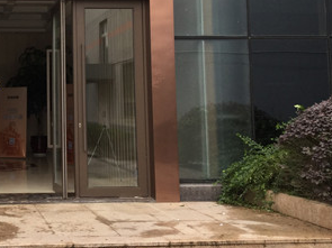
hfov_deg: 28.8
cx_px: -1
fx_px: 604
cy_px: 49
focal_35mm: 63
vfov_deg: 22.9
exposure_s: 1/106
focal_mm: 3.3
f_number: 2.4
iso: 25
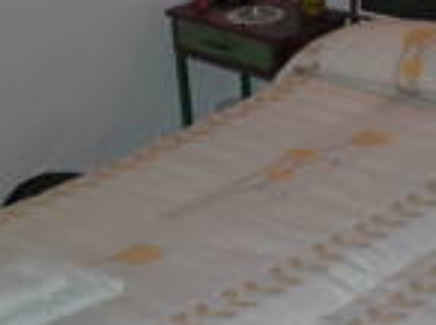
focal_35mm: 94
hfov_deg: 20.6
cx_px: 364
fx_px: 1182
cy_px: 3
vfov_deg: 15.4
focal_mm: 6.3
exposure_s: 1/60
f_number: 3.1
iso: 200
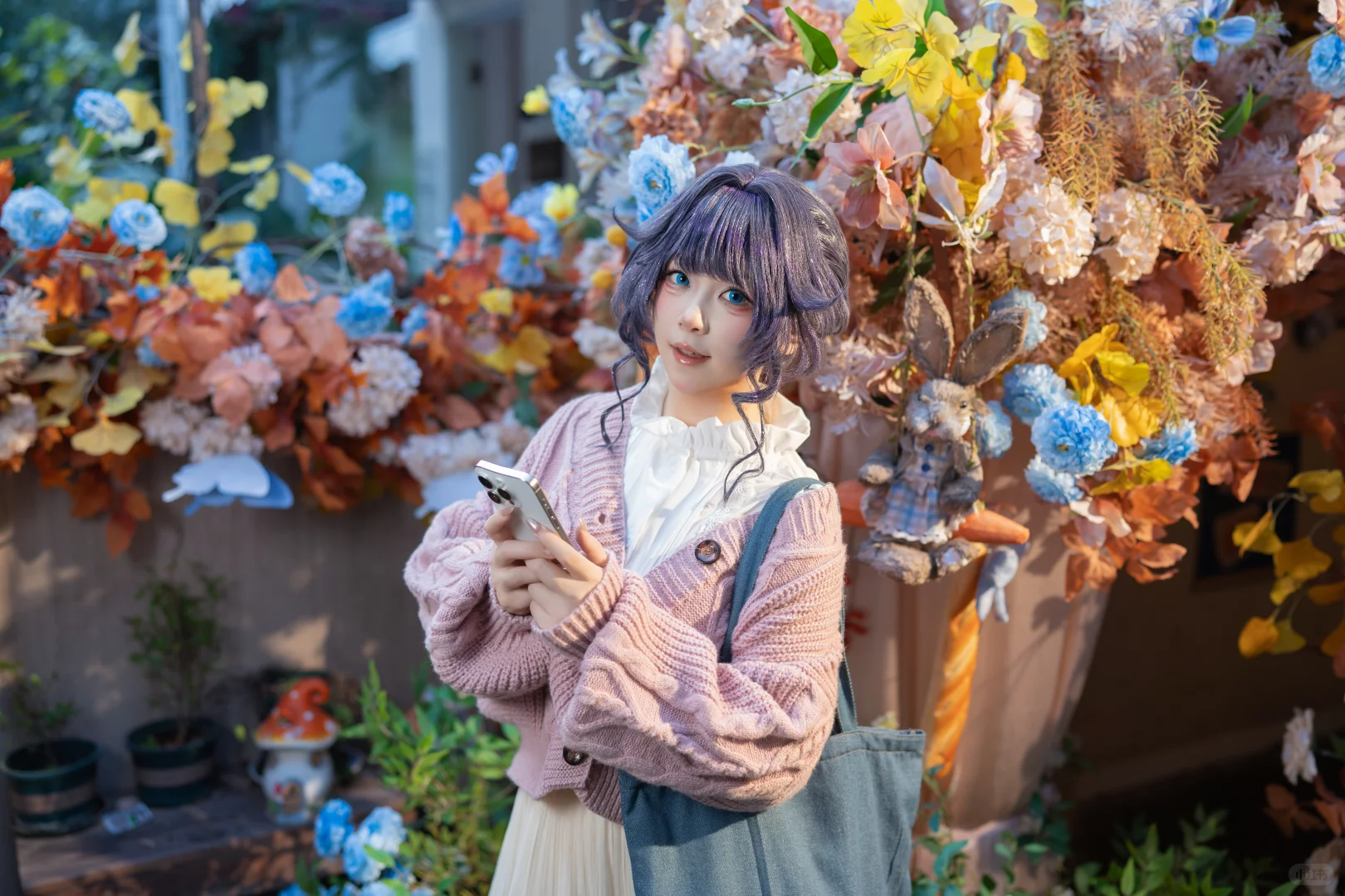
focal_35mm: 35
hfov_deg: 54.4
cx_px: 672
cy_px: 448
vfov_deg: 37.9
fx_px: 1308
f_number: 2
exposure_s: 1/160
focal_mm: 35
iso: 100
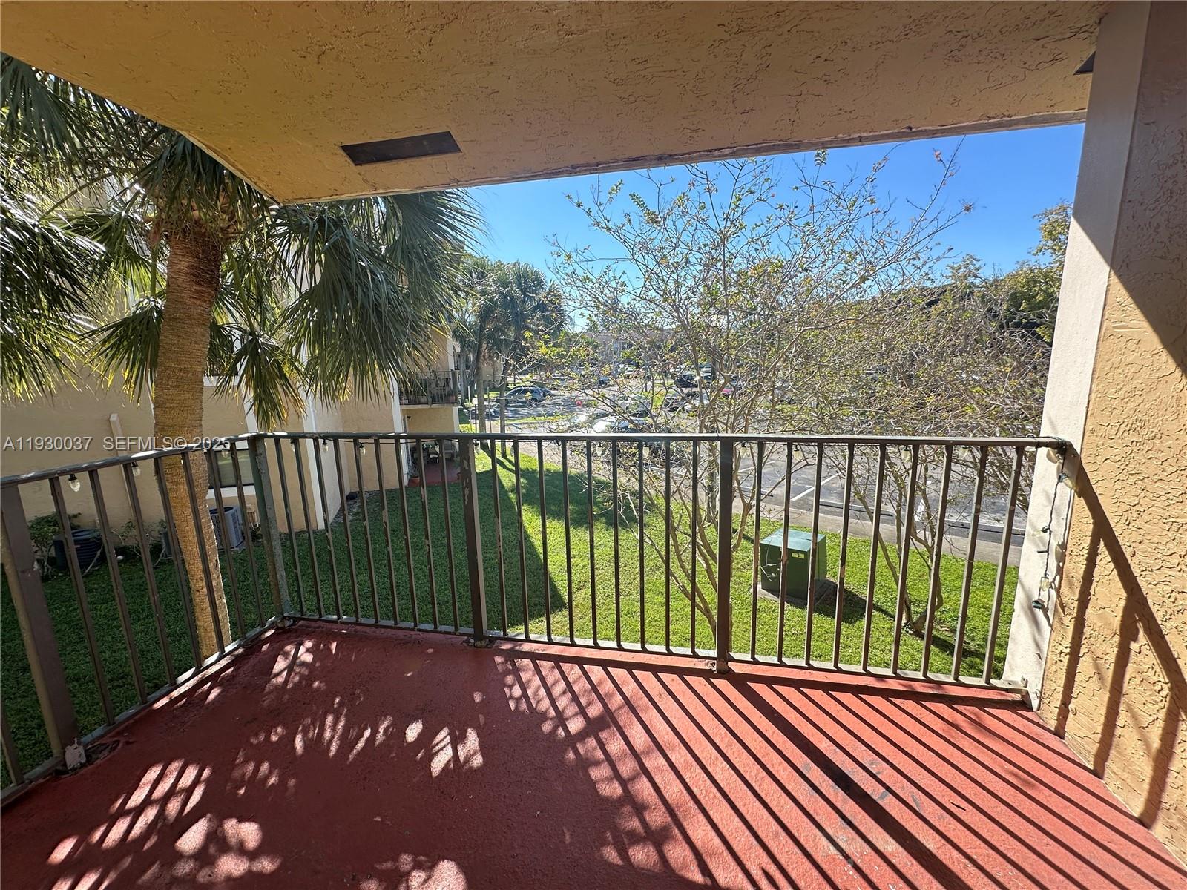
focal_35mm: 14
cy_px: 445
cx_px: 594
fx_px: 480
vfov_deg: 85.7
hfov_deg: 102.1
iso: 40
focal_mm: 2.22
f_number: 2.2
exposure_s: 1/489
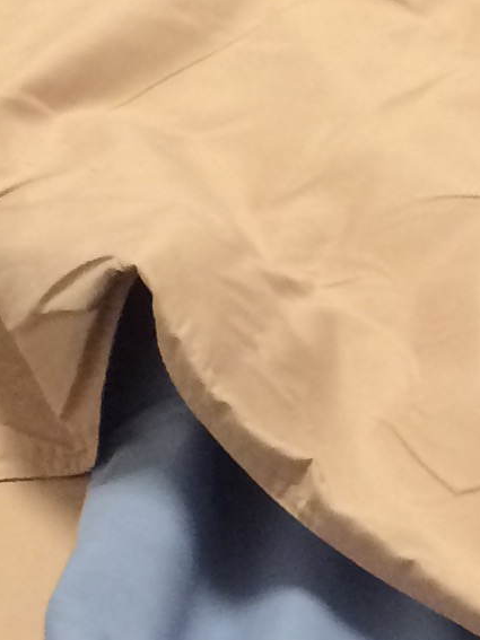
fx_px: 3089
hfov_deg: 8.6
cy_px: 332
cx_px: 853
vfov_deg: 11.8
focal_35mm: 167
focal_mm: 4.15
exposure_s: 1/33
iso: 320
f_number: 2.2
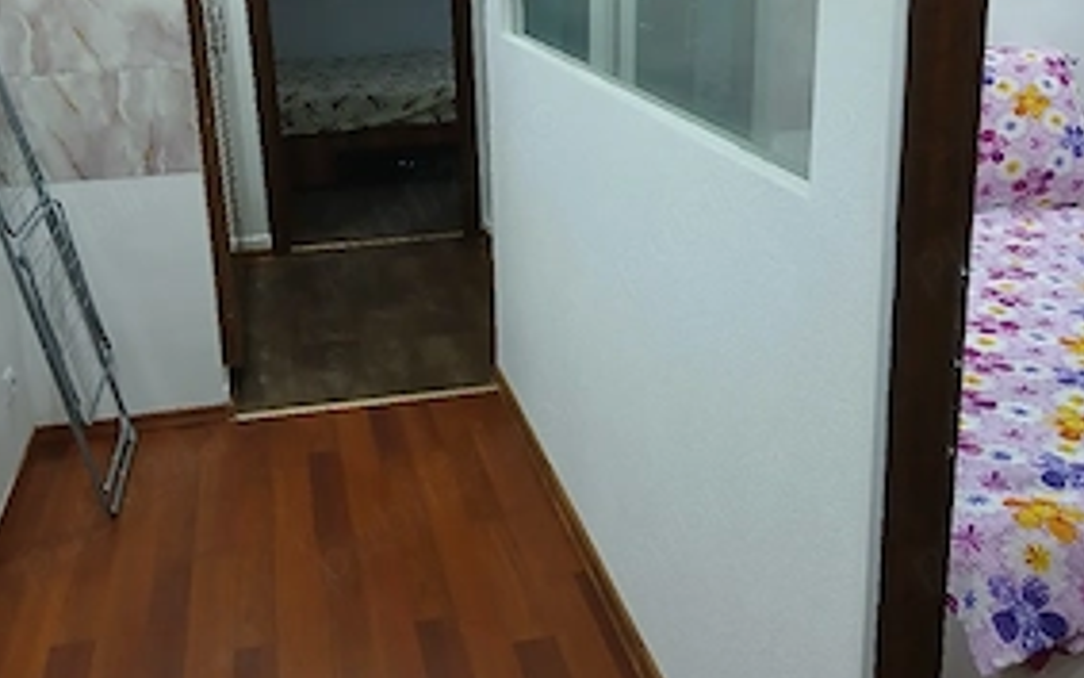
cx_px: 513
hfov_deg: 50.4
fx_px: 1152
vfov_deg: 32.6
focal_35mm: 39
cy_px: 237
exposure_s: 1/50.3
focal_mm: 3.98
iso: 200
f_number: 1.8
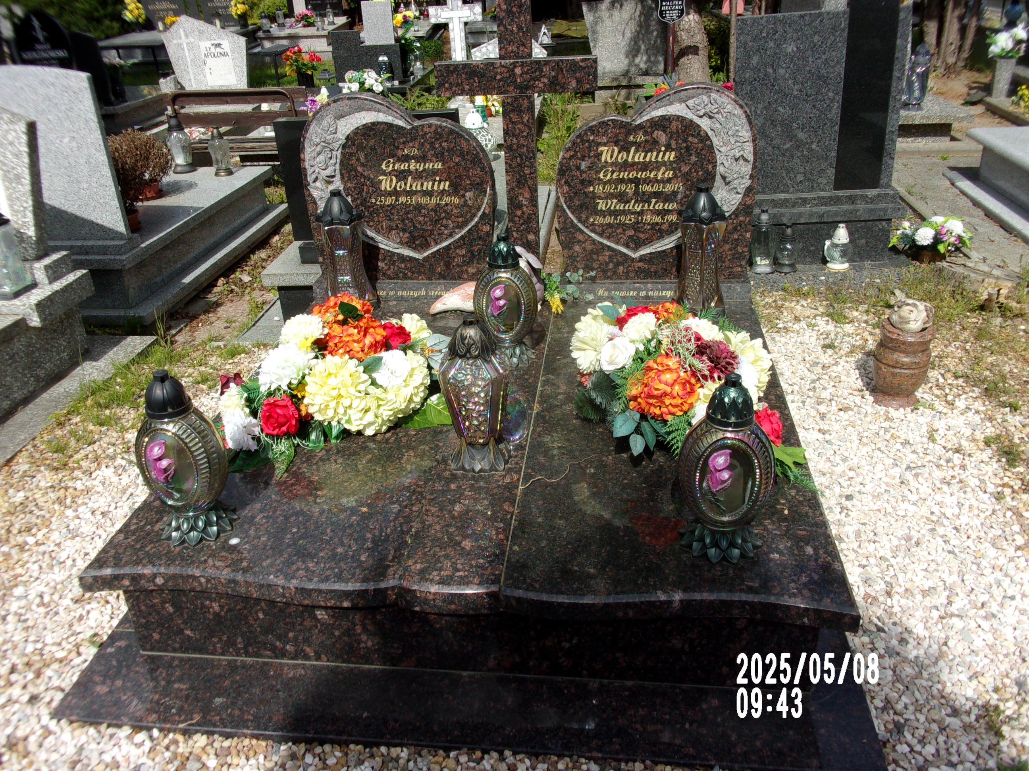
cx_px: 514
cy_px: 386
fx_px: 832
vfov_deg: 49.7
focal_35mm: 28
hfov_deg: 63.4
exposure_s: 1/110
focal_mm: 5.1
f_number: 10.8
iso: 80
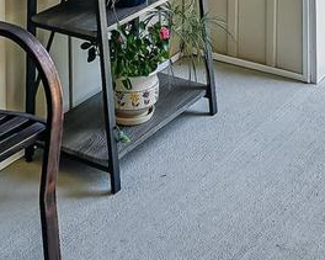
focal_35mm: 82
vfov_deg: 16.5
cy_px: -164
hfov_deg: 23.2
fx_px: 788
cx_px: 215
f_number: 4.5
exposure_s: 1/100
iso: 100
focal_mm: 16
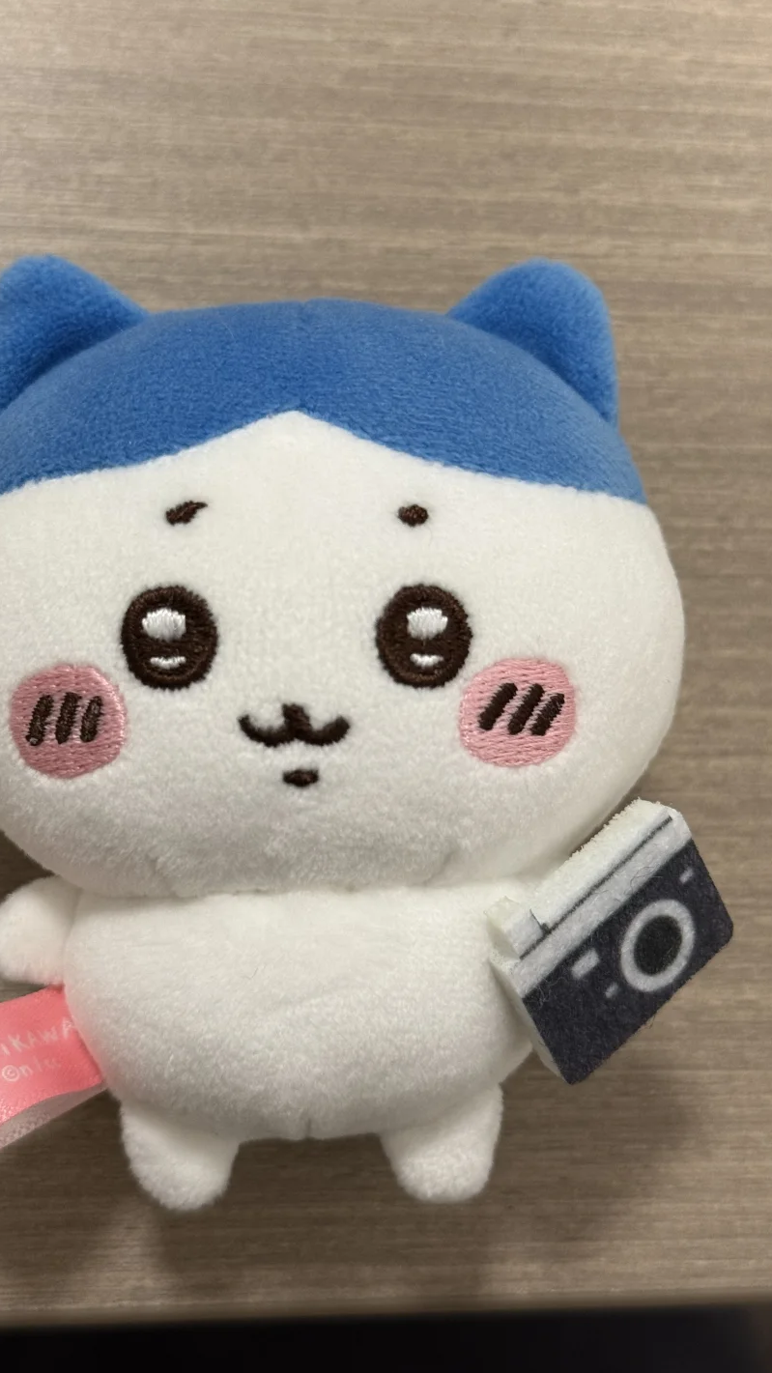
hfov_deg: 22.6
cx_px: 332
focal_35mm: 53
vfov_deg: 39.2
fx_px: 1929
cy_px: 693
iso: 125
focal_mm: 6.76
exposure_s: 1/50
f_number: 1.78
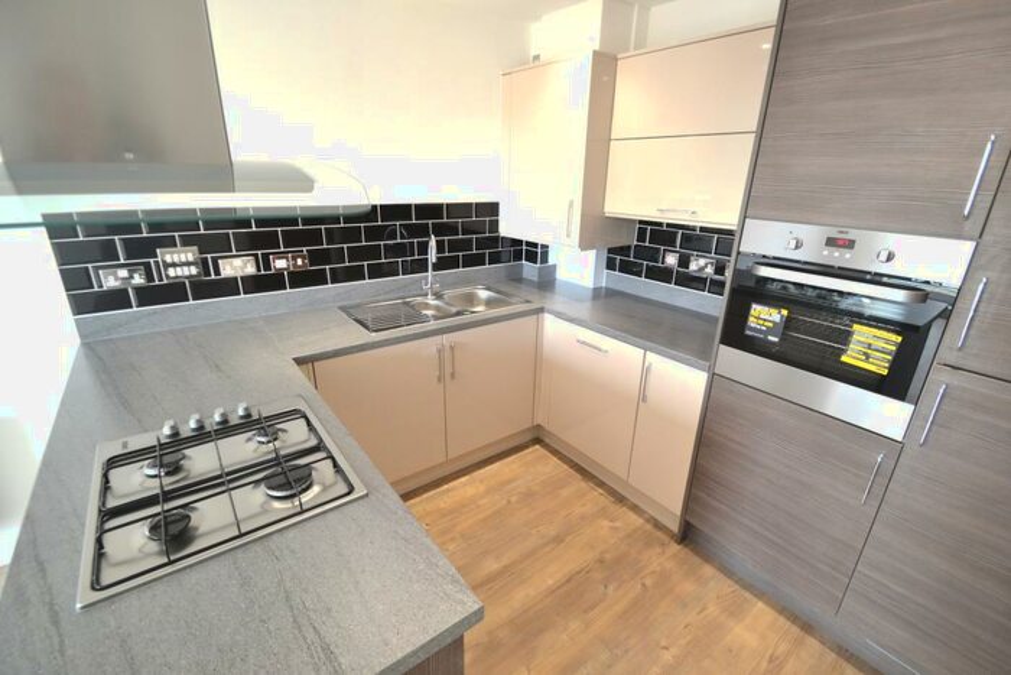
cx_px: 506
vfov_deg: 77.4
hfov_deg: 100.4
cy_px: 338
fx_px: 421
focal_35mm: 15
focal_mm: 10
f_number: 3.5
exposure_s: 1/60
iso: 1000
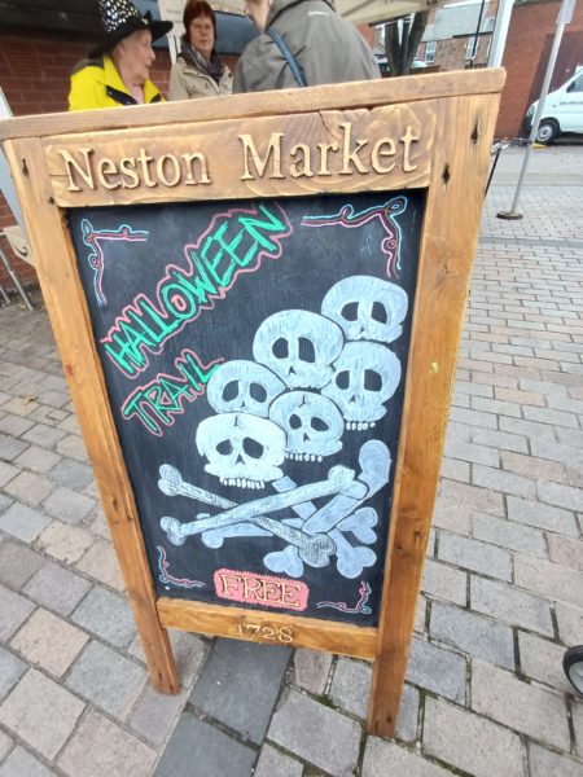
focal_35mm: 16
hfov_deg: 78.1
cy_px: 388
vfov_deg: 94.5
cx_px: 292
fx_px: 359
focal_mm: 1.64
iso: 100
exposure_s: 1/50
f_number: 2.2
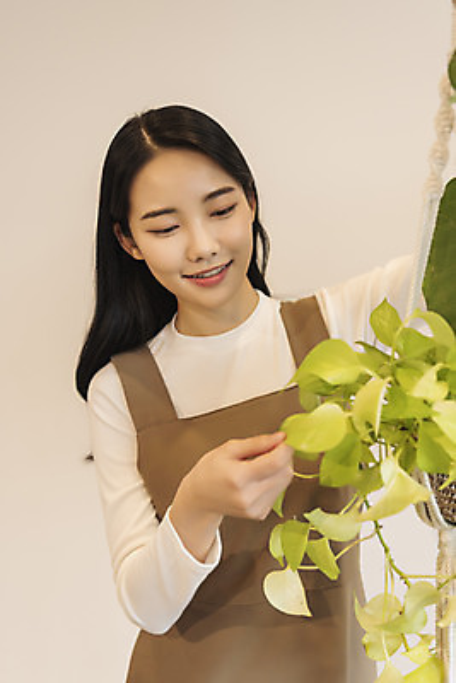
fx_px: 835
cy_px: 342
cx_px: 228
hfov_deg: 30.5
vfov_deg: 44.5
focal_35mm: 44
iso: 400
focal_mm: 44
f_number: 3.2
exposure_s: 1/125
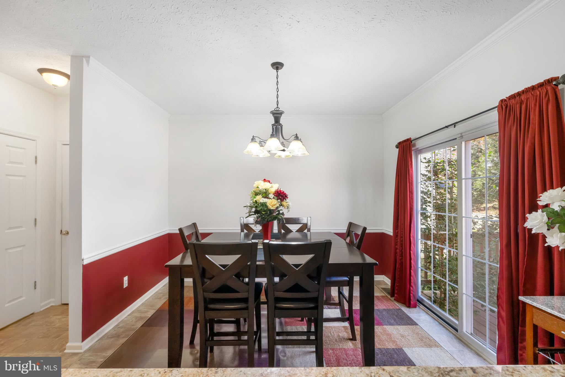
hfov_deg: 96.7
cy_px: 188
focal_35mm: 16
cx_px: 282
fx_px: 251
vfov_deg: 73.7
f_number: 8
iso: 800
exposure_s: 1/30
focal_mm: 16
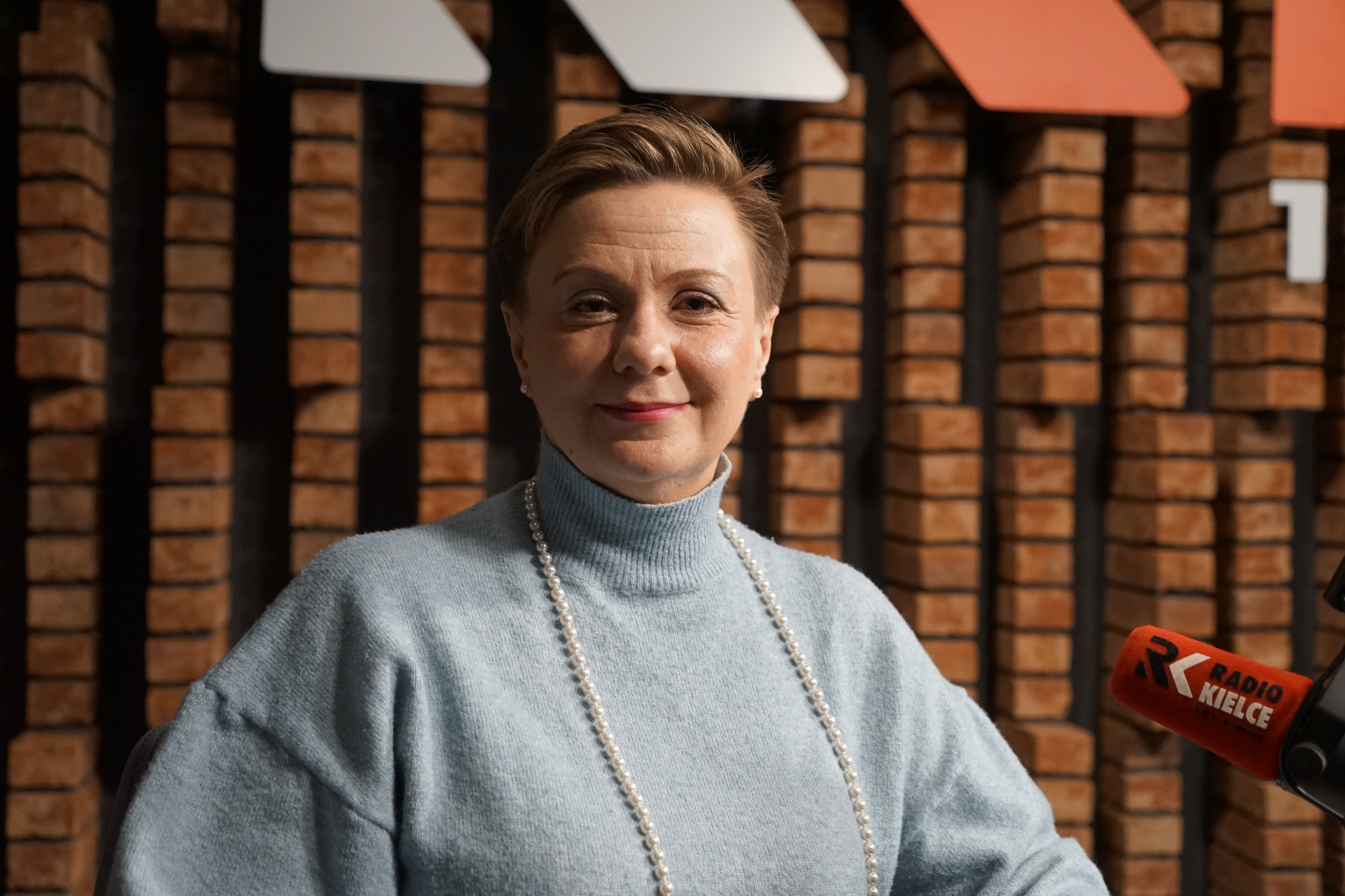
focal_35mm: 43
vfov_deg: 31.2
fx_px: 1606
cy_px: 448
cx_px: 672
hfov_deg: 45.4
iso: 2500
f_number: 4
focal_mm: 43
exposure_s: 1/160
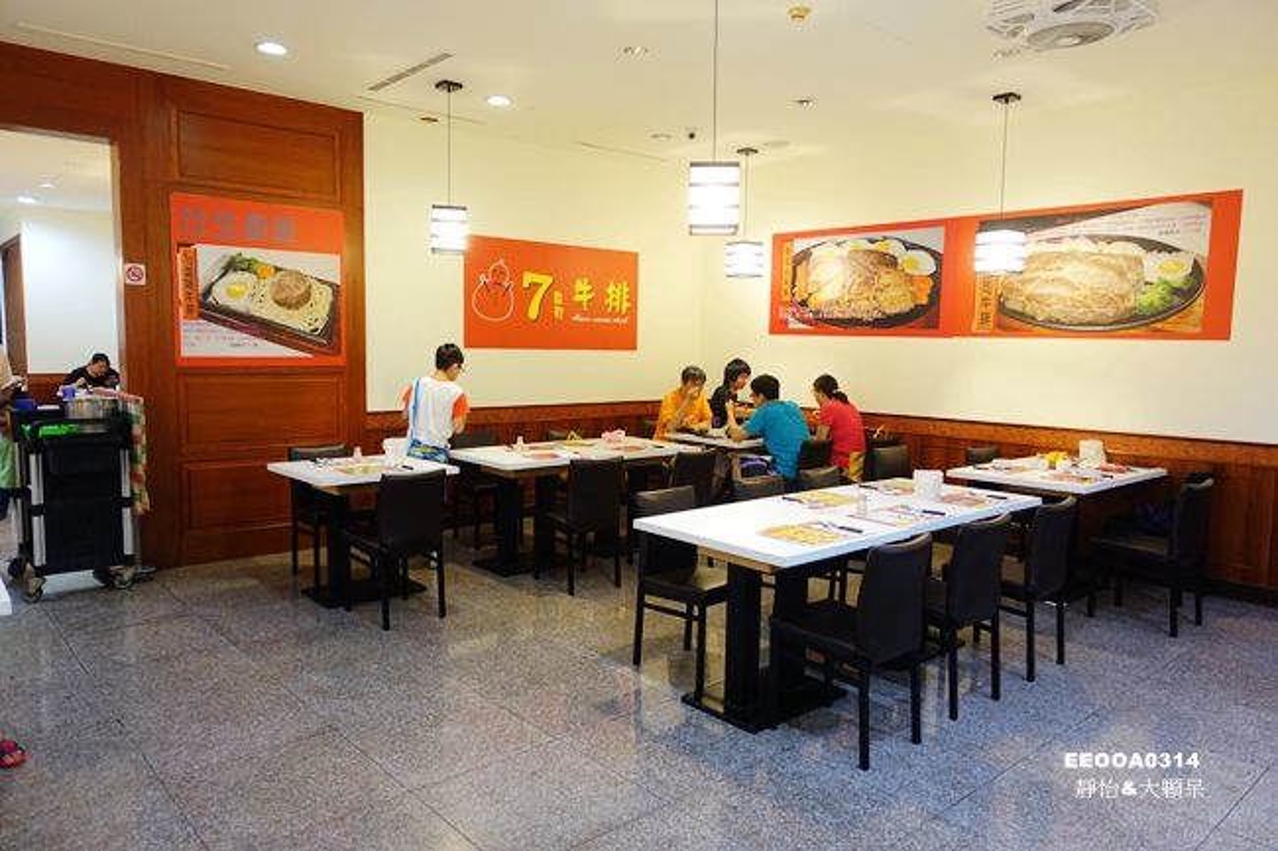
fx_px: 852
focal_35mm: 24
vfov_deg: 53.1
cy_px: 426
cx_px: 639
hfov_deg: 73.8
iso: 320
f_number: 1.8
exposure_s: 1/30
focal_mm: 8.8
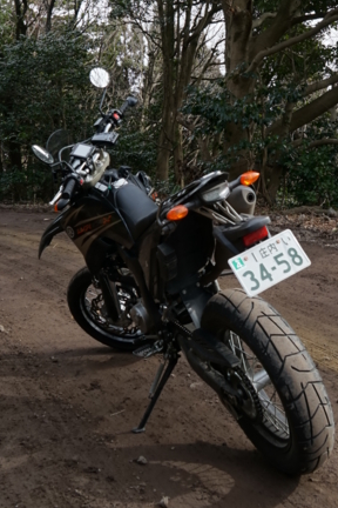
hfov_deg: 26.9
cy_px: 69
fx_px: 704
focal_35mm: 50
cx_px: 217
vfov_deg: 37.5
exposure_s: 1/100
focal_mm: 18
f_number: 6.3
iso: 100
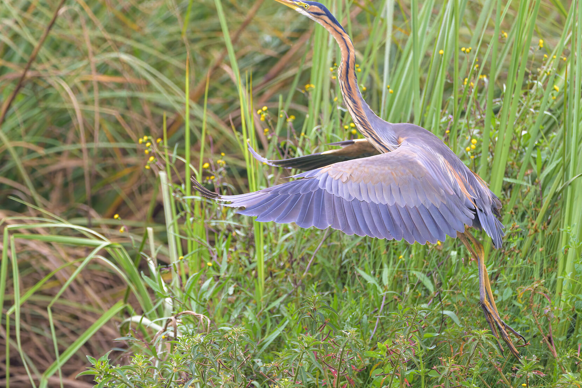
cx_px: 182
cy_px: 218
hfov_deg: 2.9
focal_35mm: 719
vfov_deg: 1.9
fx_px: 11624
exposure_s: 1/3200
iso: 3600
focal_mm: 500
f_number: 4
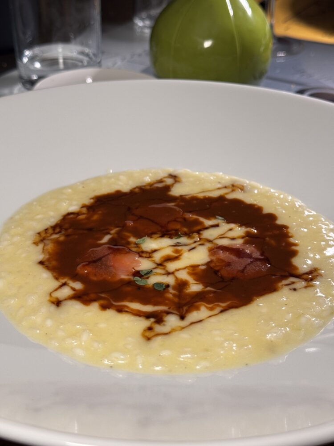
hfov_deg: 30.3
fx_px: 618
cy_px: 223
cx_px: 167
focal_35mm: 48
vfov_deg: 39.7
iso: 125
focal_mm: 6.76
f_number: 1.78
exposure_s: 1/59
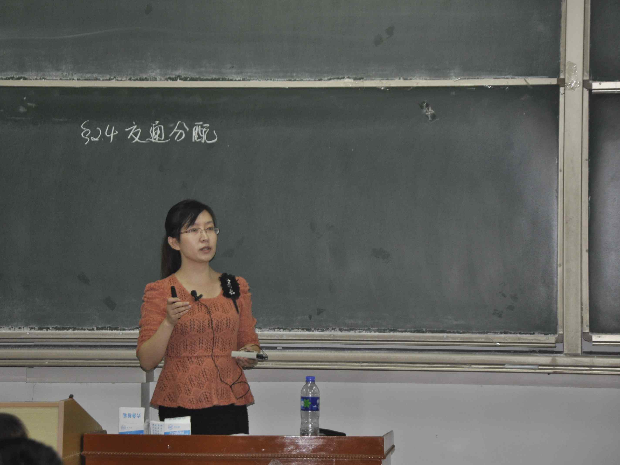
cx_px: 288
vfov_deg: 8.7
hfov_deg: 11.5
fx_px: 3072
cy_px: 233
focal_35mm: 172
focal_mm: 105
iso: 800
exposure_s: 1/60
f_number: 5.6
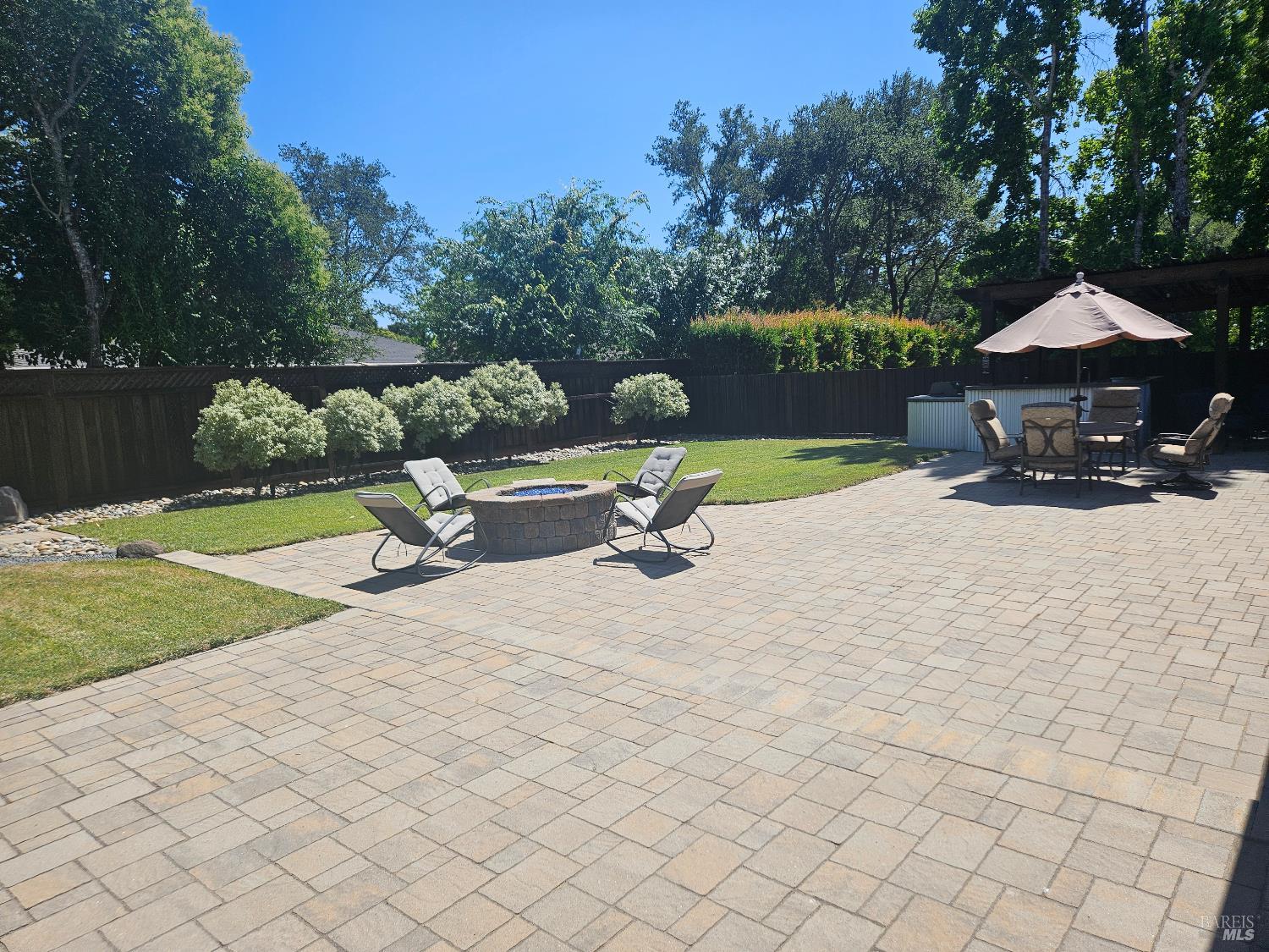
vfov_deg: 58.9
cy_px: 476
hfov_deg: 73.9
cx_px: 634
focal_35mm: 23
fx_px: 843
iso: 25
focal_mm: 5.4
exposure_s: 1/1819
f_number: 1.8
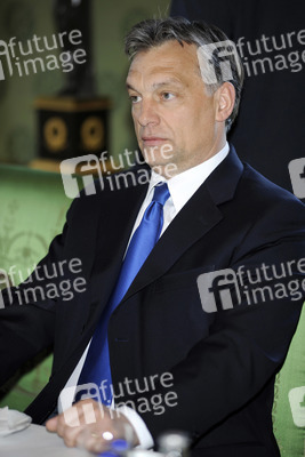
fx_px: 1968
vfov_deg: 13.2
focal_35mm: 155
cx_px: 152
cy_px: 228
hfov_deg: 8.9
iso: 500
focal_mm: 155
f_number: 2.8
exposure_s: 1/250
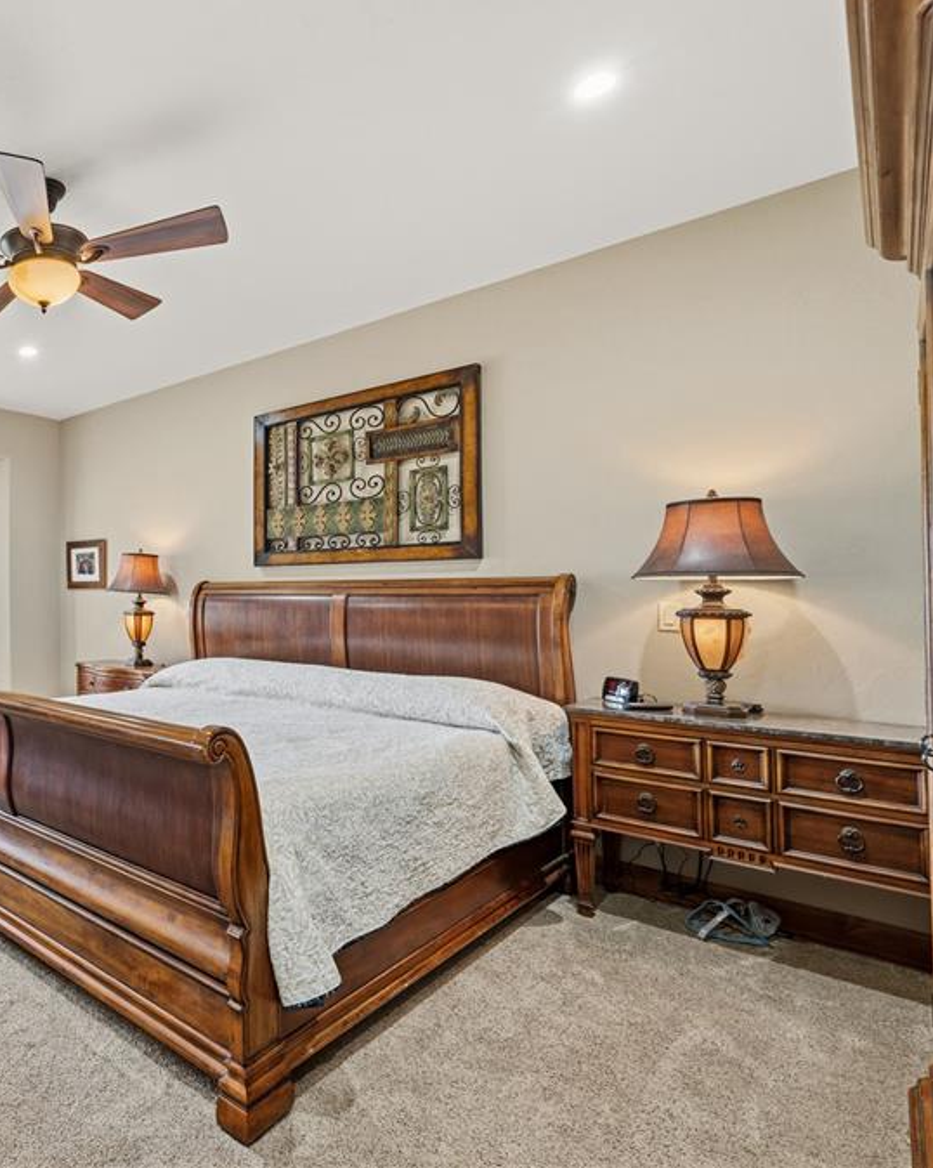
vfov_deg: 80.4
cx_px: 47
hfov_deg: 55.9
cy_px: 578
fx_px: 691
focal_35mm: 20
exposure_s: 1/2.5
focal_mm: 14
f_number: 8
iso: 400
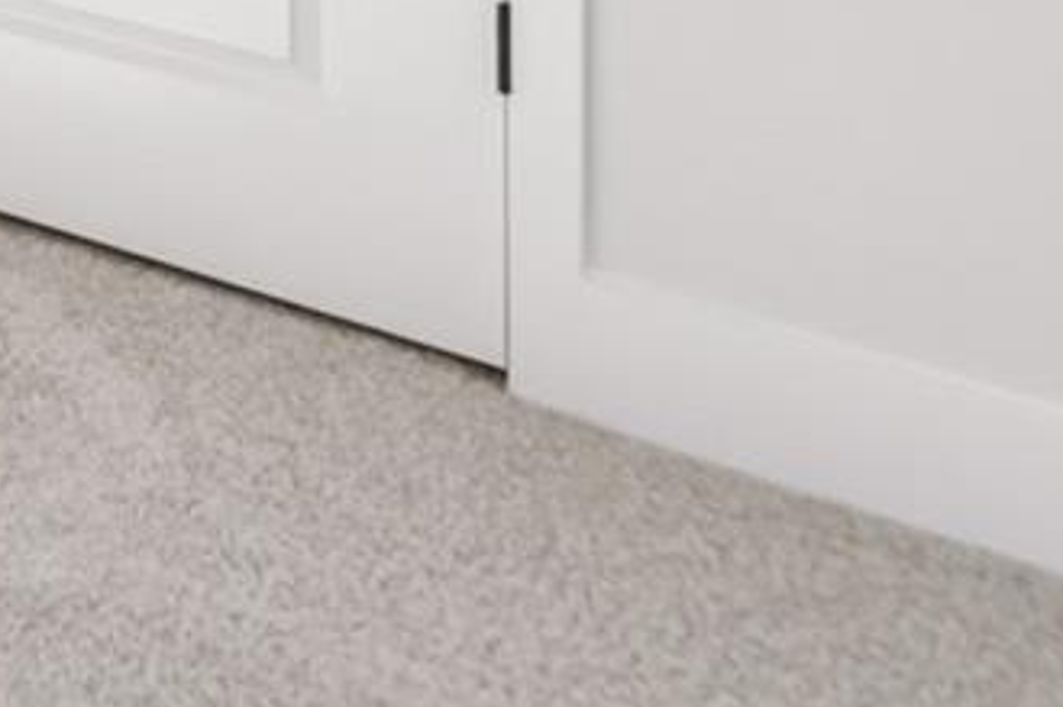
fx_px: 2154
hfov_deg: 15.5
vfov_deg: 14.5
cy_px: -823
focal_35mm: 73
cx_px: -1438
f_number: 7.1
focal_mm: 10
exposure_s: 1/20
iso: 100
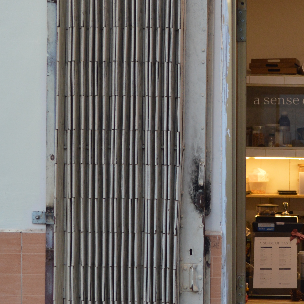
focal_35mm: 126
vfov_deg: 13.8
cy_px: 163
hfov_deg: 13.8
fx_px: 1252
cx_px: 236
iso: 400
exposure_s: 1/60
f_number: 4.8
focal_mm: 32
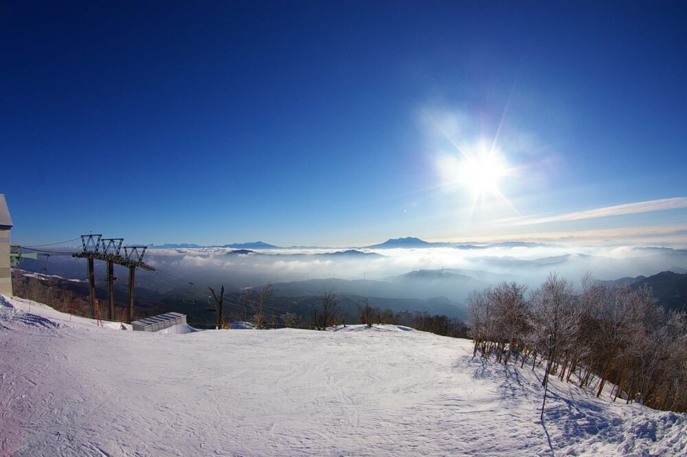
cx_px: 344
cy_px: 228
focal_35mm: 15
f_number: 8
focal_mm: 10
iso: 200
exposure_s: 1/1000
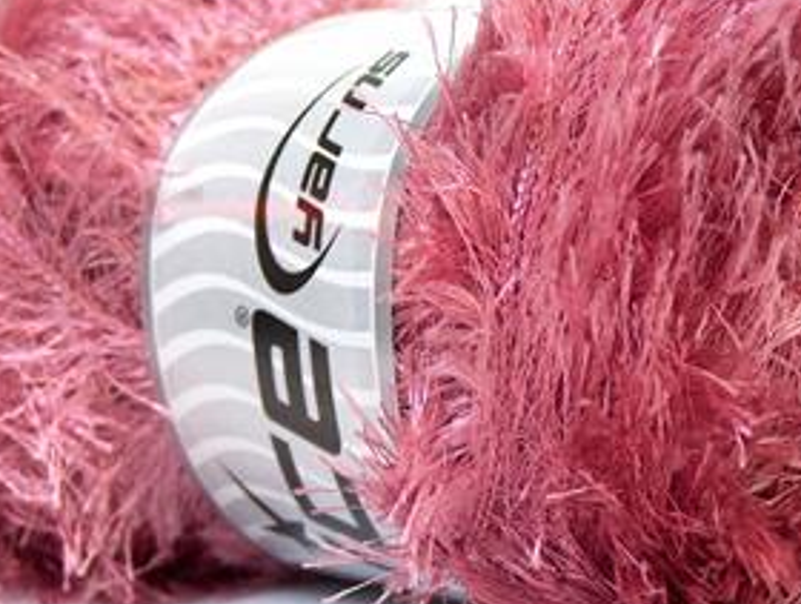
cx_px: 455
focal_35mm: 120
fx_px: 2782
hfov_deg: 16.4
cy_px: 302
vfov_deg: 12.4
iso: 200
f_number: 2.9
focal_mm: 17.25
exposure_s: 1/17.5
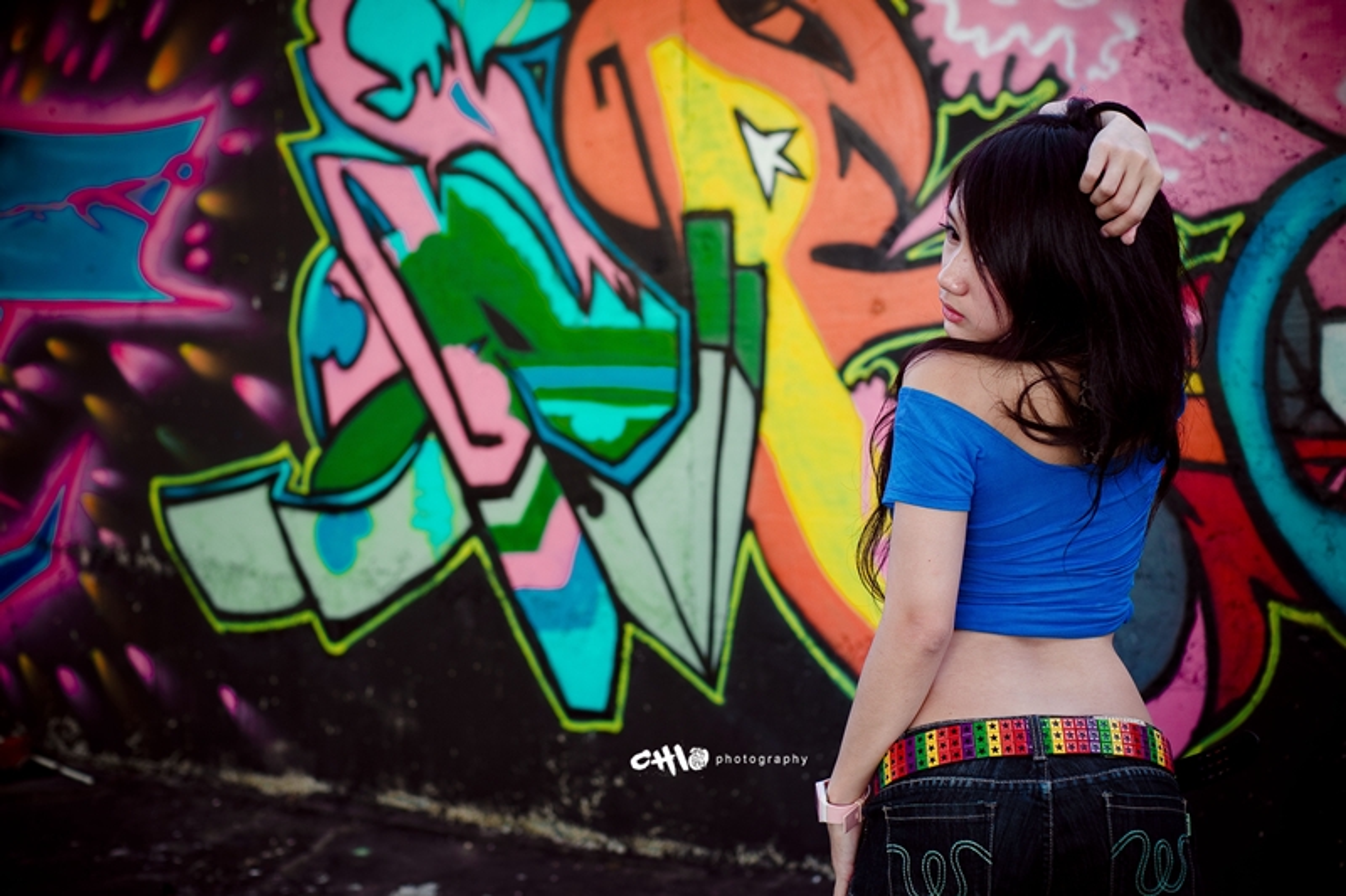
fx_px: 1869
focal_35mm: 50
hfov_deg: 39.6
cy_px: 448
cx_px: 673
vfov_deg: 27.0
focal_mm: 50
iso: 100
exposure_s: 1/200
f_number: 3.5
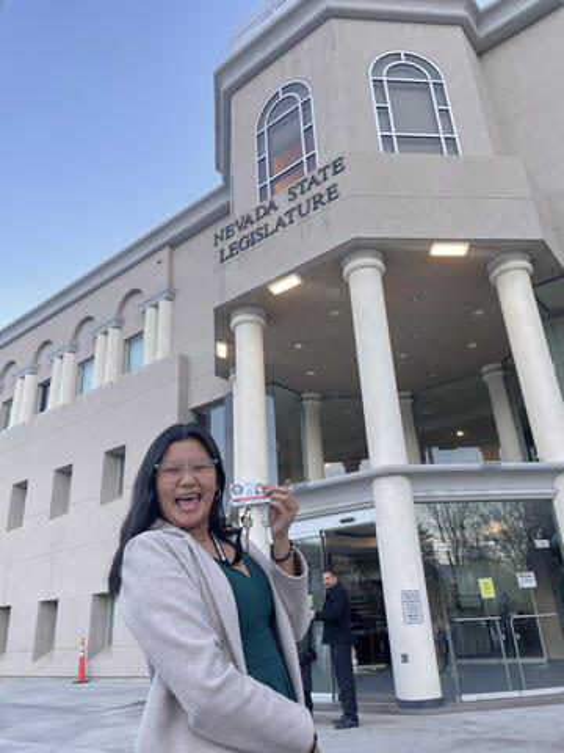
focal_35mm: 26
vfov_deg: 67.3
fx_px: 565
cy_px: 376
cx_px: 282
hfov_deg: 53.1
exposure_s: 1/137
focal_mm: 4.2
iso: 32
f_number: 1.6
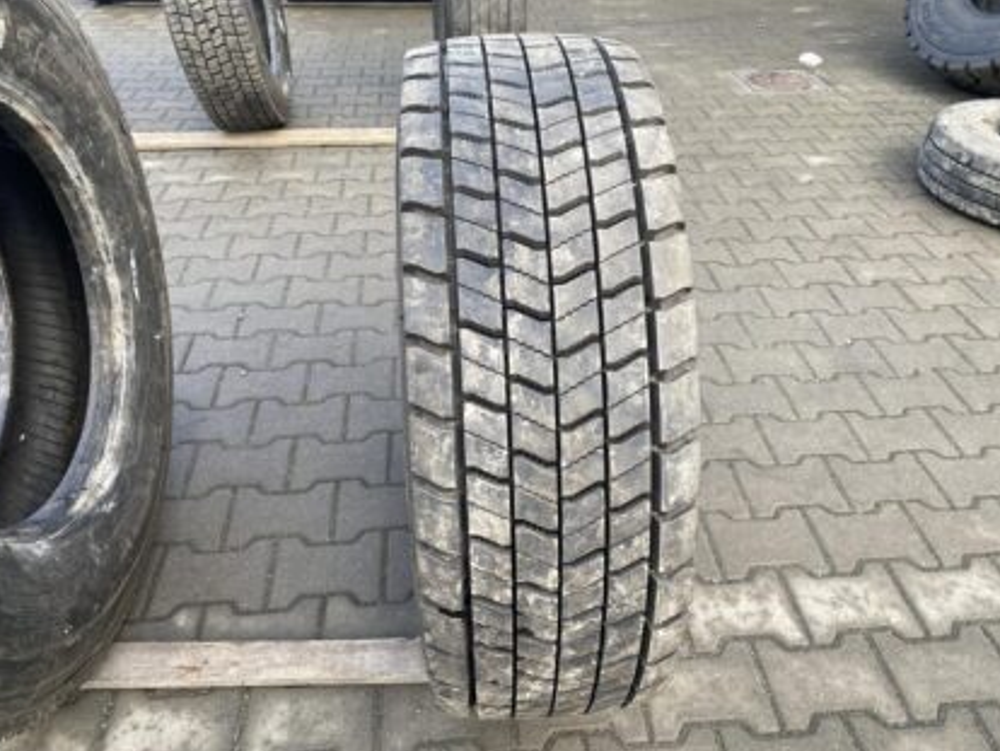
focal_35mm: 27
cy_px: 388
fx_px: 780
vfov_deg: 51.4
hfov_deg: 65.3
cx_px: 498
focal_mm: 4.25
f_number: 1.8
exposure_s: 1/128
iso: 32
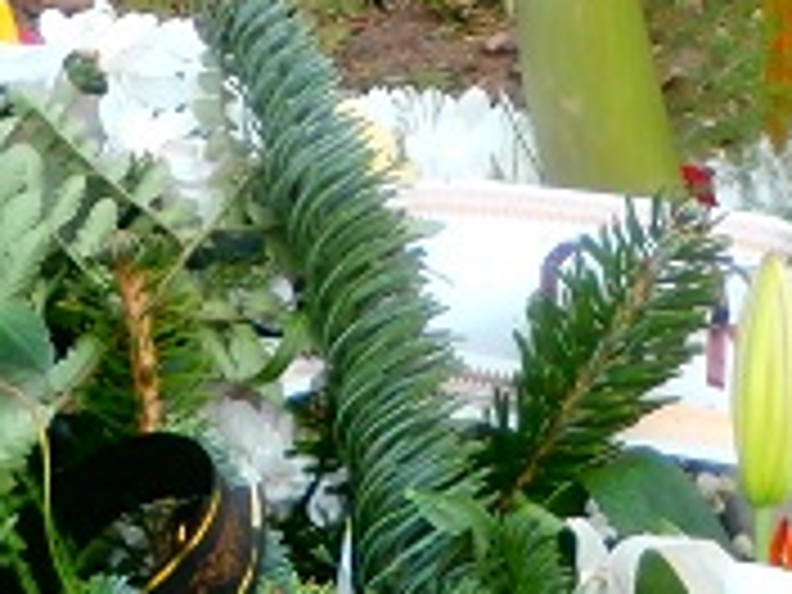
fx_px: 7138
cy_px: -392
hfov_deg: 6.3
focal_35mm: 312
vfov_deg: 4.7
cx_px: 752
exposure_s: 1/100
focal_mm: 15.16
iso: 200
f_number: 5
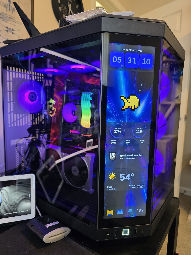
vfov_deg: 73.9
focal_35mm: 23
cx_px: 96
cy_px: 128
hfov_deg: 58.9
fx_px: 169
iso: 800
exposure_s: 1/100
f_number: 1.7
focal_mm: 6.3
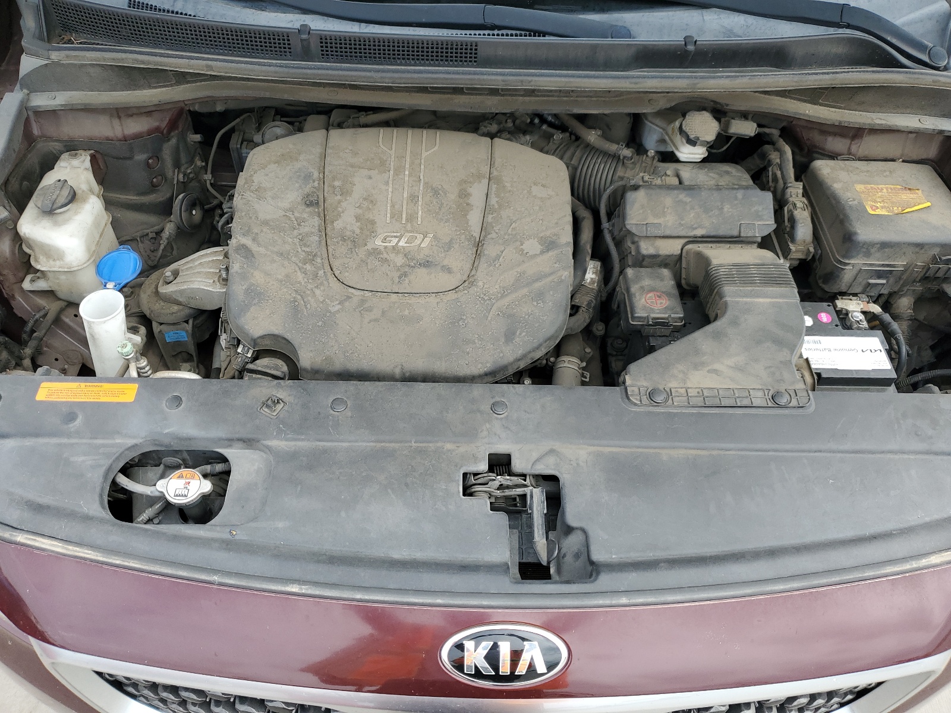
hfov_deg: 67.3
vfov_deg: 53.1
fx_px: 714
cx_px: 476
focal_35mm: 26
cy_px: 356
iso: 50
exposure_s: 1/714
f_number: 1.5
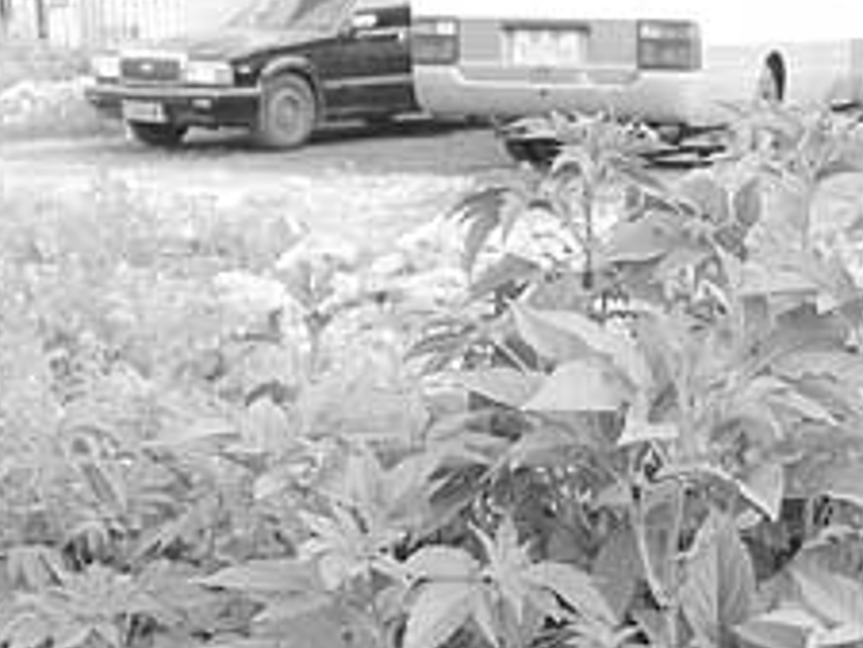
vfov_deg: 23.0
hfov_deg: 31.1
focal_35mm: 62
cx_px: 376
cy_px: 594
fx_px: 1547
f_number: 2.7
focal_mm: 8.13
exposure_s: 1/125
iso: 100
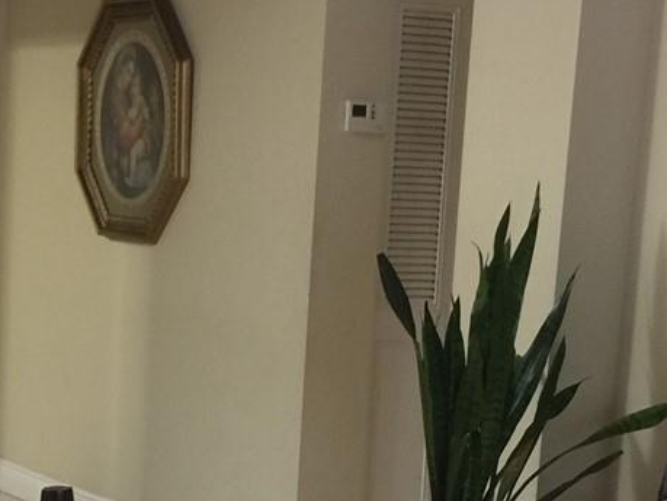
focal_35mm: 101
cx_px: 167
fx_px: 1948
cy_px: 514
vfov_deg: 14.4
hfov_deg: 19.3
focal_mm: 4.15
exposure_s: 1/4
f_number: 2.2
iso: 64
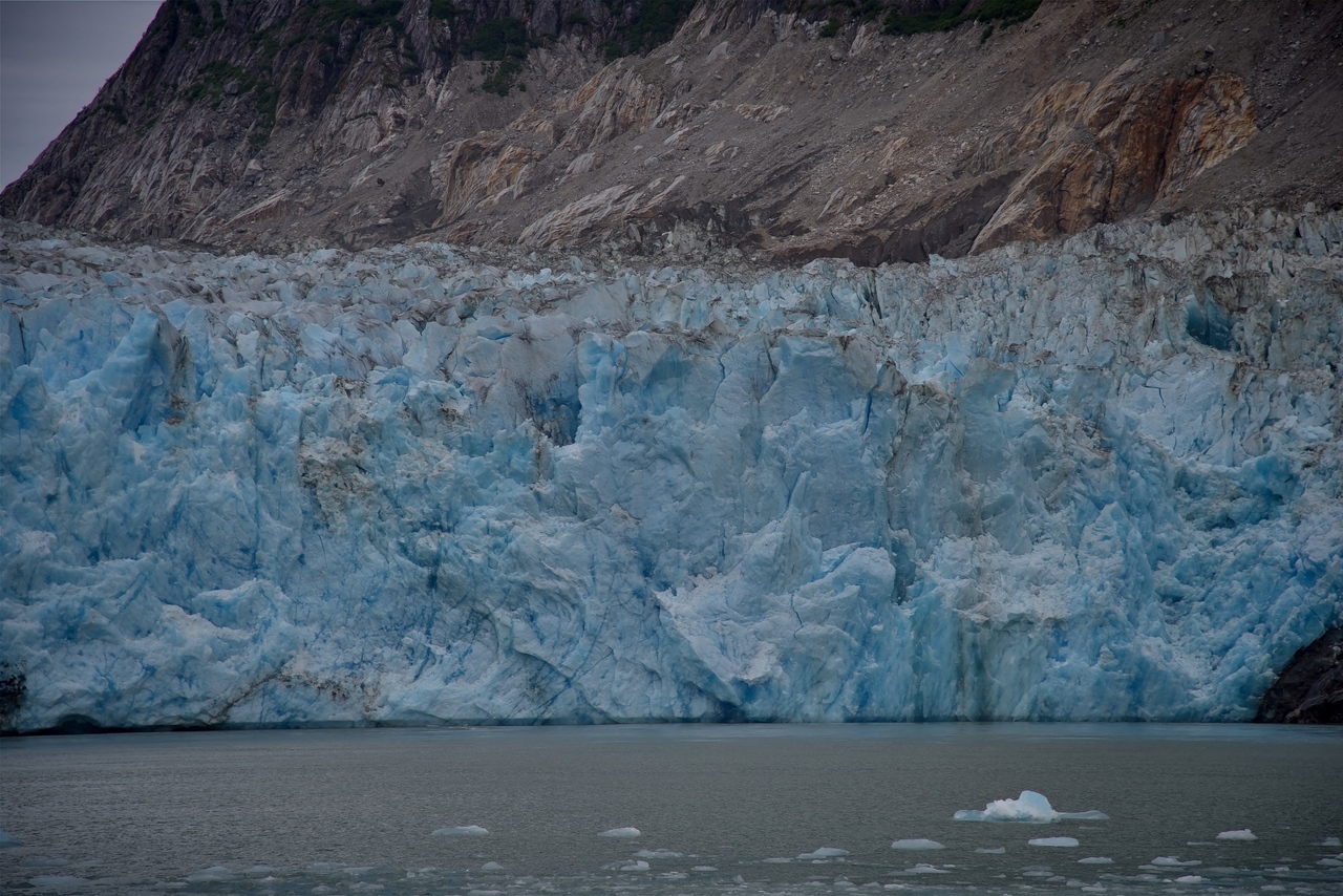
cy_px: 448
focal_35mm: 120
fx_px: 4477
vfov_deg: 11.4
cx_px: 672
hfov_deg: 17.1
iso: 100
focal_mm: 120
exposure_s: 1/250
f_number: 5.6
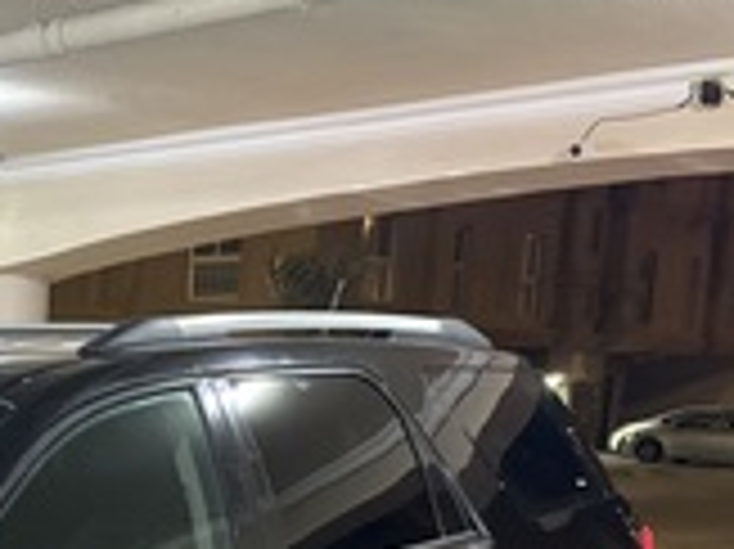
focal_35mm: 73
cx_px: -173
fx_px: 1547
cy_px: 668
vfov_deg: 19.0
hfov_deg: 24.0
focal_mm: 5.96
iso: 500
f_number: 1.6
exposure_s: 1/30
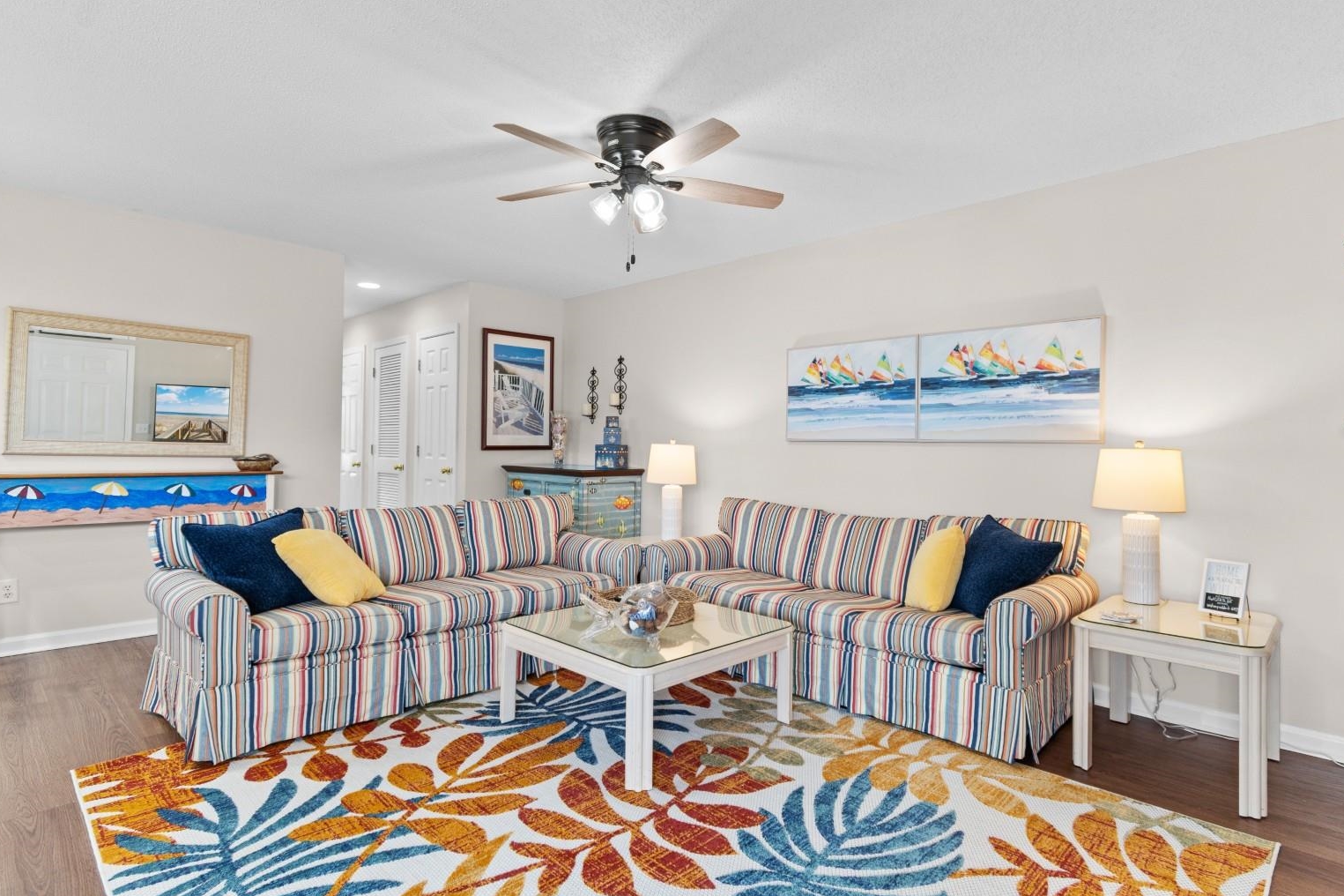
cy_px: 442
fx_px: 634
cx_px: 702
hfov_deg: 93.2
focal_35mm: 17
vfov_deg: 70.4
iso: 100
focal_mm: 11
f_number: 4.8
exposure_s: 1/4
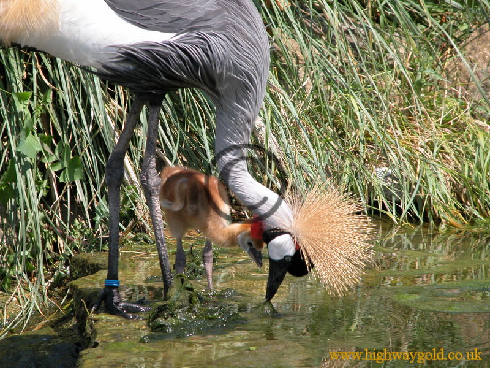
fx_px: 3963
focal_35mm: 280
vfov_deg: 5.3
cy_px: 184
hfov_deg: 7.1
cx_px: 245
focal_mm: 71.2
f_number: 5.3
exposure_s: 1/286
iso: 100
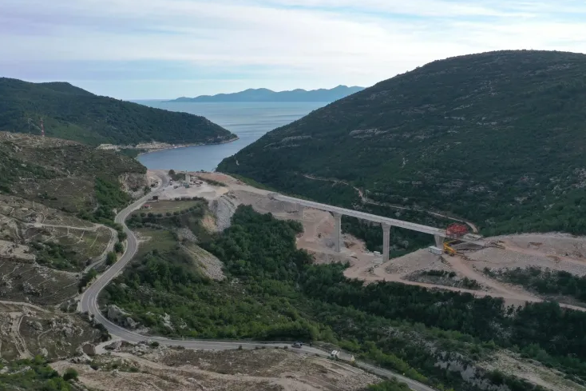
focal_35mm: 29
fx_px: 472
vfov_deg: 44.9
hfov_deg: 63.7
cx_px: 294
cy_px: 195
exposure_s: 1/500
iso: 100
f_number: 5
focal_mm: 10.26
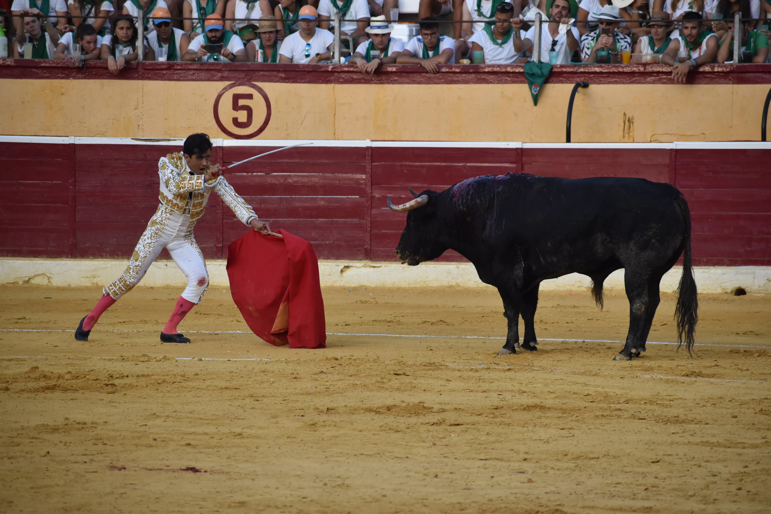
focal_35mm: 240
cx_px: 386
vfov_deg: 5.7
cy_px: 257
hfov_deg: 8.6
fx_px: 5140
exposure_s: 1/1000
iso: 800
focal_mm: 160
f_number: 5
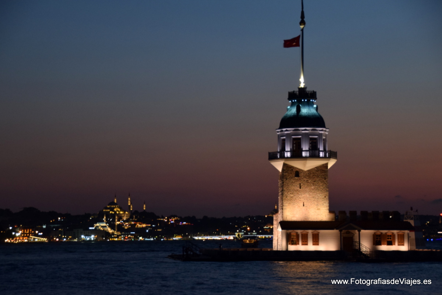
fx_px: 1290
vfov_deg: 13.1
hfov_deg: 19.4
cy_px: 148
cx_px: 221
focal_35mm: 105
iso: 800
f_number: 5.6
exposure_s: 1/15
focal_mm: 70
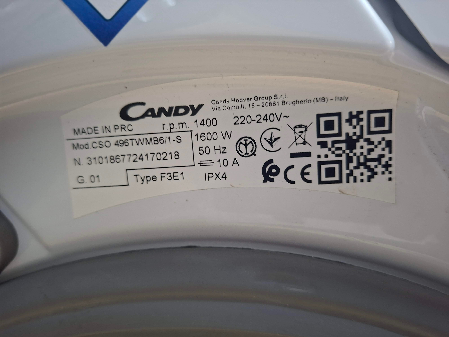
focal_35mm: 23
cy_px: 168
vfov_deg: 58.9
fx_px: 298
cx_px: 224
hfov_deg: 73.9
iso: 400
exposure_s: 1/30
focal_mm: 5.54
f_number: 1.8
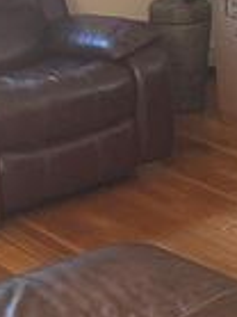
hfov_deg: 12.0
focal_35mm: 115
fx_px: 1051
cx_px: 394
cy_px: 6
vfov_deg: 16.8
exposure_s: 1/60
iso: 320
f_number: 1.78
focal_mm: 6.76
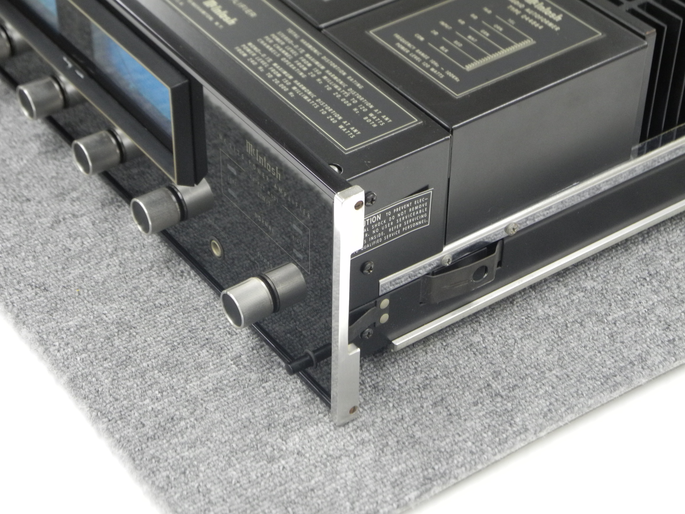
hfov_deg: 23.0
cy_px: 257
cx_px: 342
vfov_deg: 17.4
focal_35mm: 85
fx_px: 1682
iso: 400
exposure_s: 1/25
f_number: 4
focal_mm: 18.1
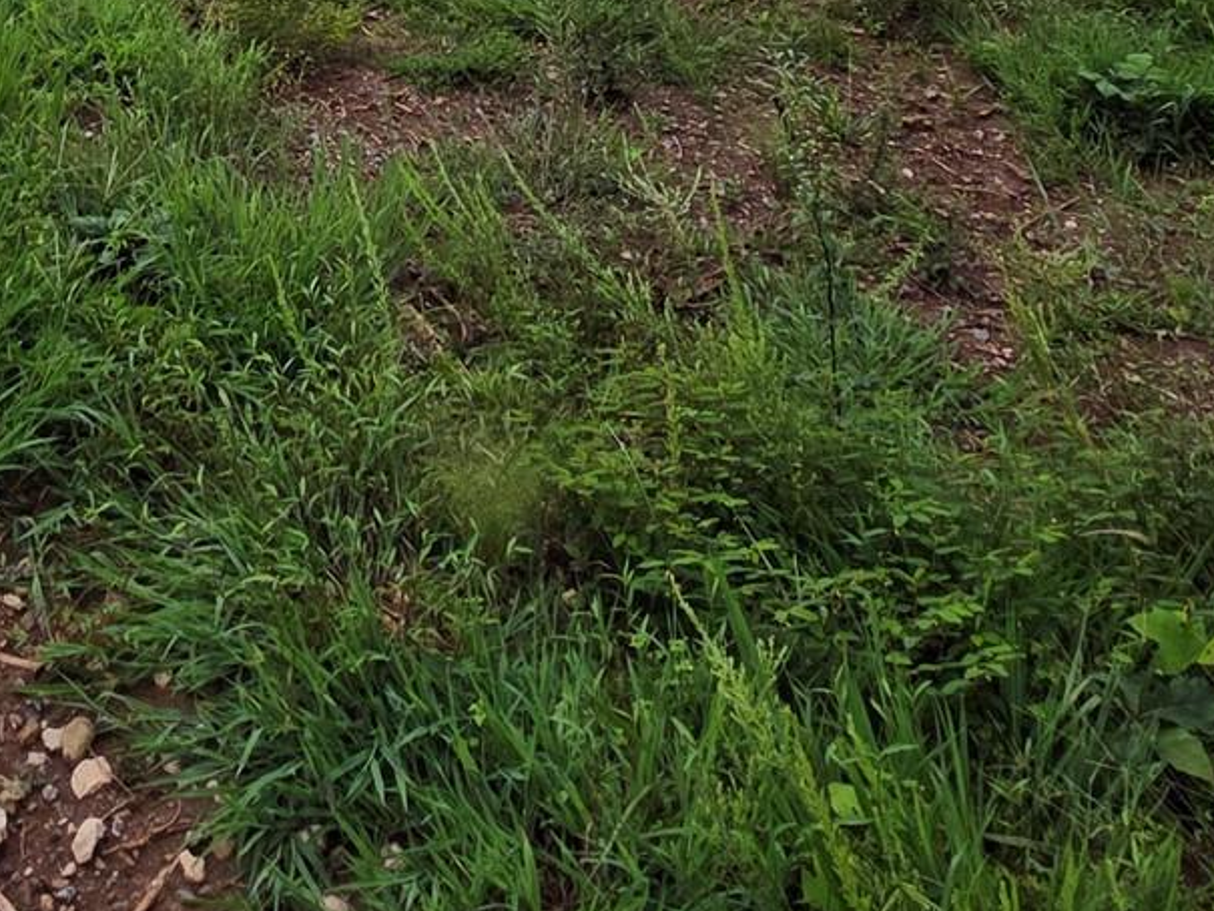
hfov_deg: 40.8
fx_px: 1543
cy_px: -365
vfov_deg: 26.3
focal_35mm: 44
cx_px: 213
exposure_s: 1/289
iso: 40
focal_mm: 2.2
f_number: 1.9
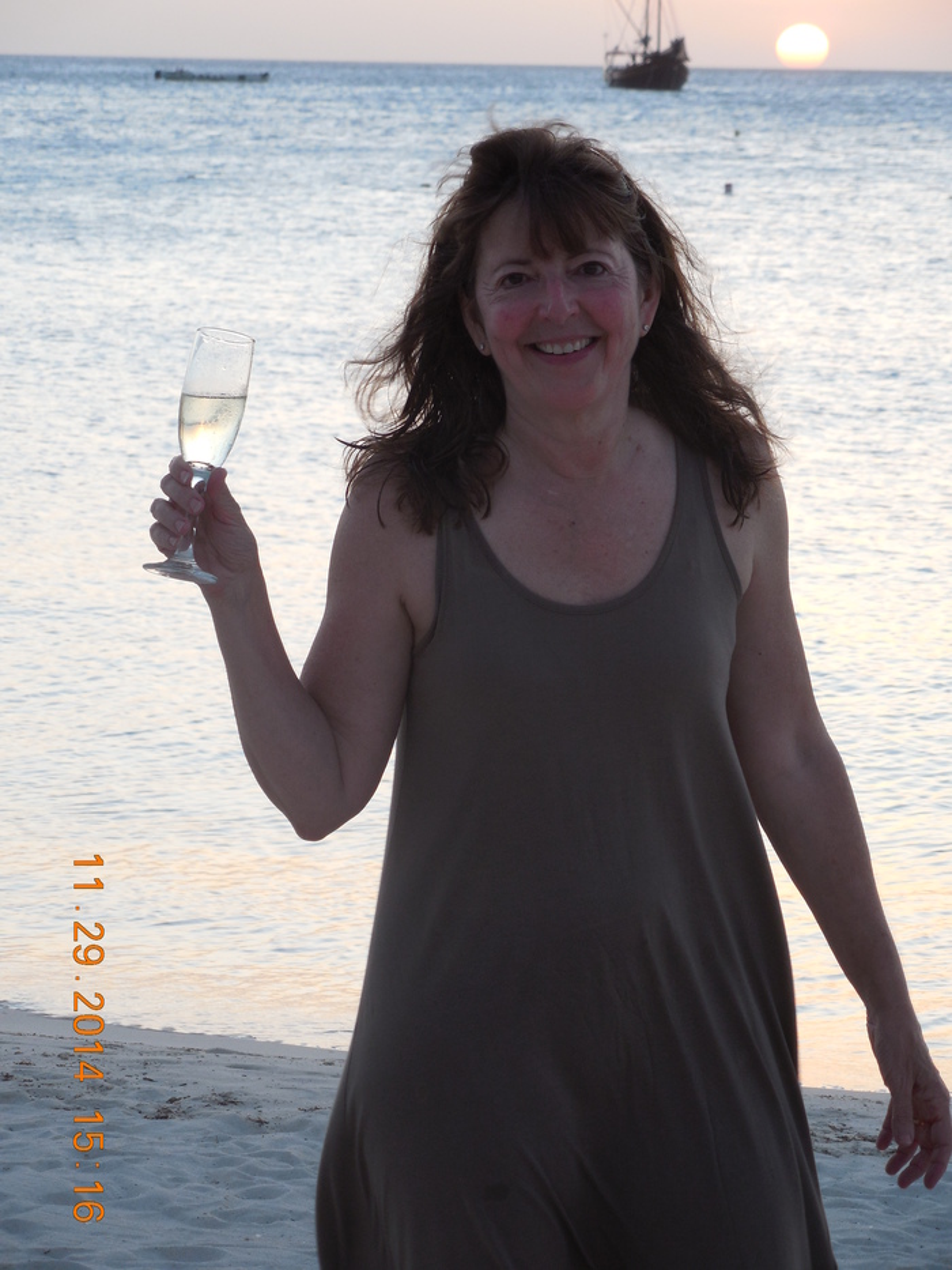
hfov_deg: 9.8
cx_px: 476
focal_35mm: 151
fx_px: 5536
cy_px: 635
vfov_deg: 13.1
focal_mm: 27.2
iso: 125
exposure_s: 1/50
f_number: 4.9
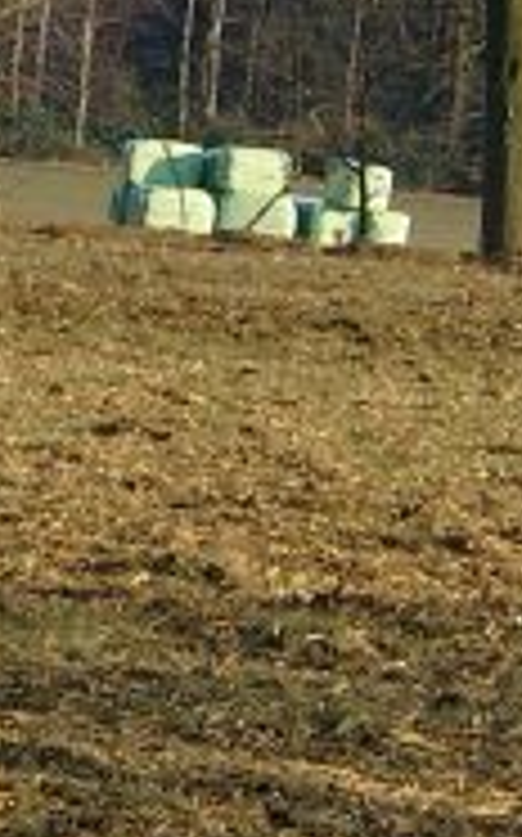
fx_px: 10418
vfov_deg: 4.6
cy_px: -410
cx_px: -590
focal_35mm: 457
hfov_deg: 2.9
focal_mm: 20.74
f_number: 4
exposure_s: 1/237
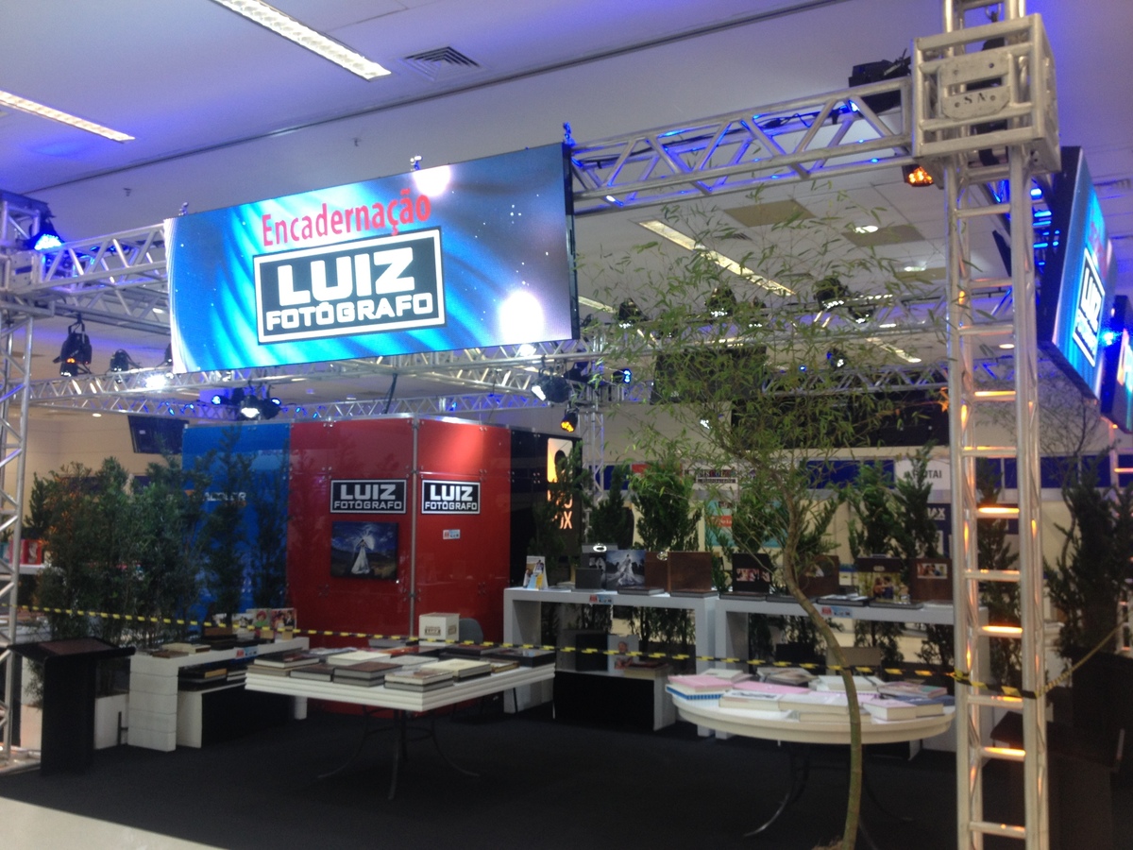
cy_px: 425
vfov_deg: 40.7
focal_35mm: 35
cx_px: 566
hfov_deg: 52.6
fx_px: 1146
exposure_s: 1/24
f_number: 2.4
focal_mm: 4.28
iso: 50
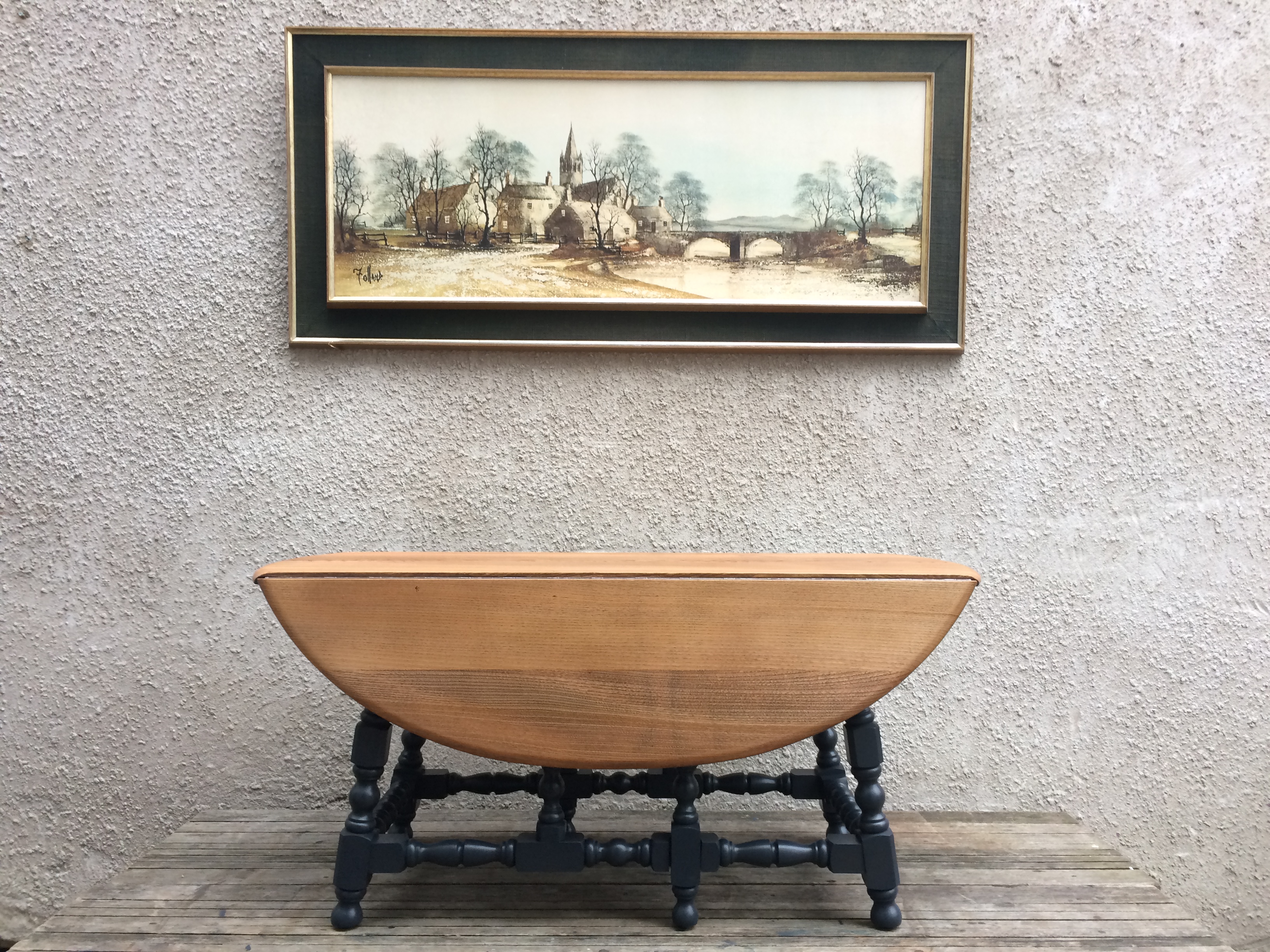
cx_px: 635
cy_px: 476
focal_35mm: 29
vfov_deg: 48.2
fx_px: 1064
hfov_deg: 61.7
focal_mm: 4.15
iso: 40
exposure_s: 1/33
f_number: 2.2
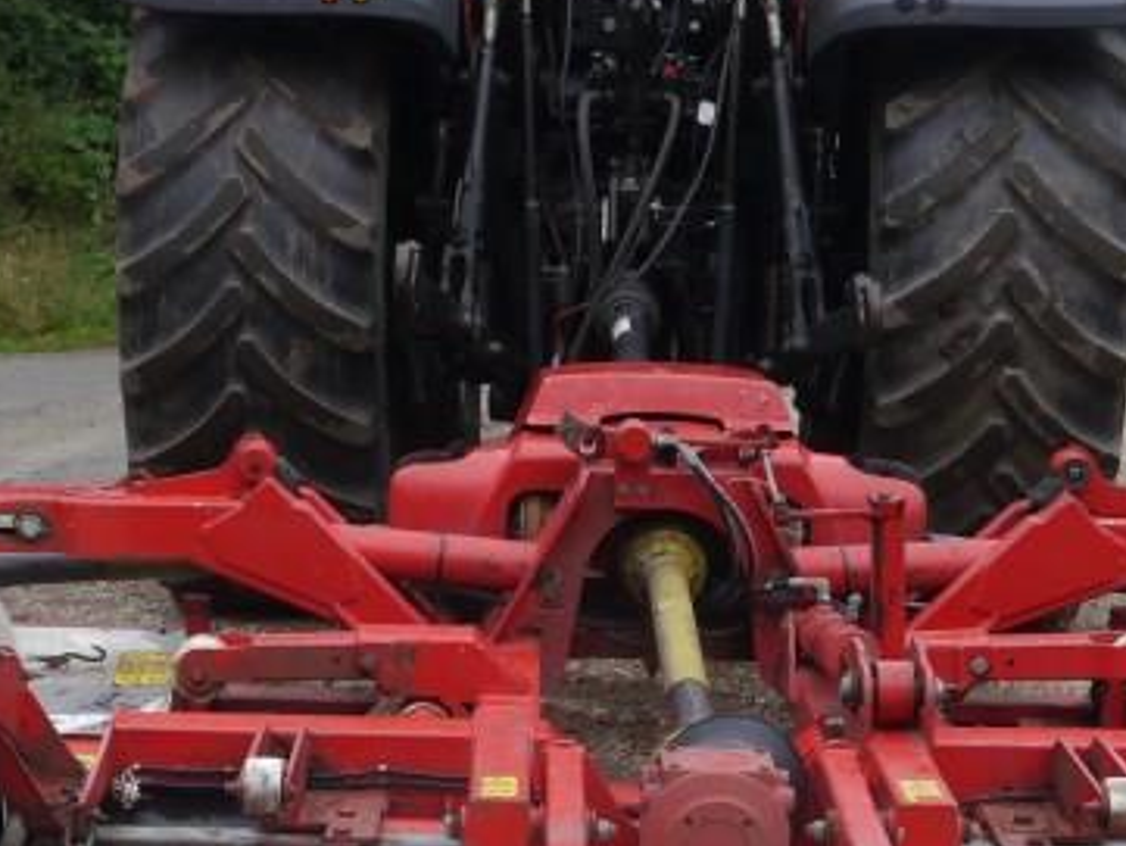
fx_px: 2766
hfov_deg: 23.0
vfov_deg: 17.0
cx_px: 614
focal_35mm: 85
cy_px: 852
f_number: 5
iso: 160
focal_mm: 15
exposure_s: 1/200
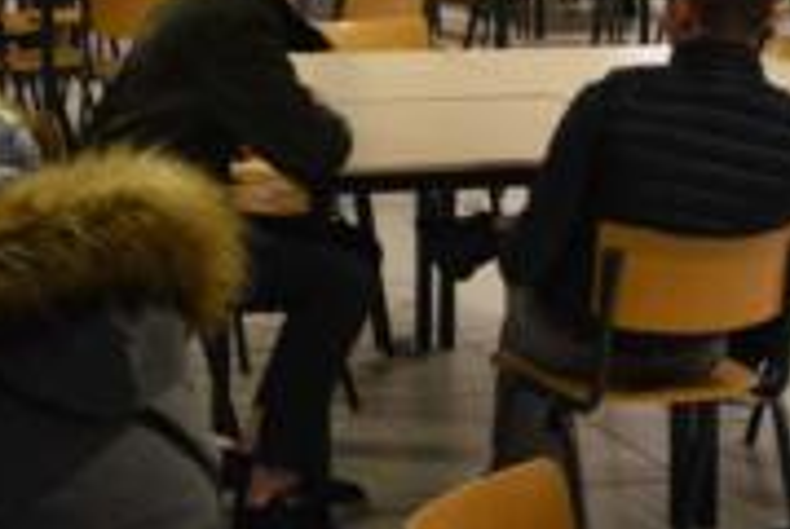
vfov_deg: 11.5
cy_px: -108
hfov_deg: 17.1
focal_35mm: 117
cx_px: 13
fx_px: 2572
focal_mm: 28
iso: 1600
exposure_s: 1/60
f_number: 4
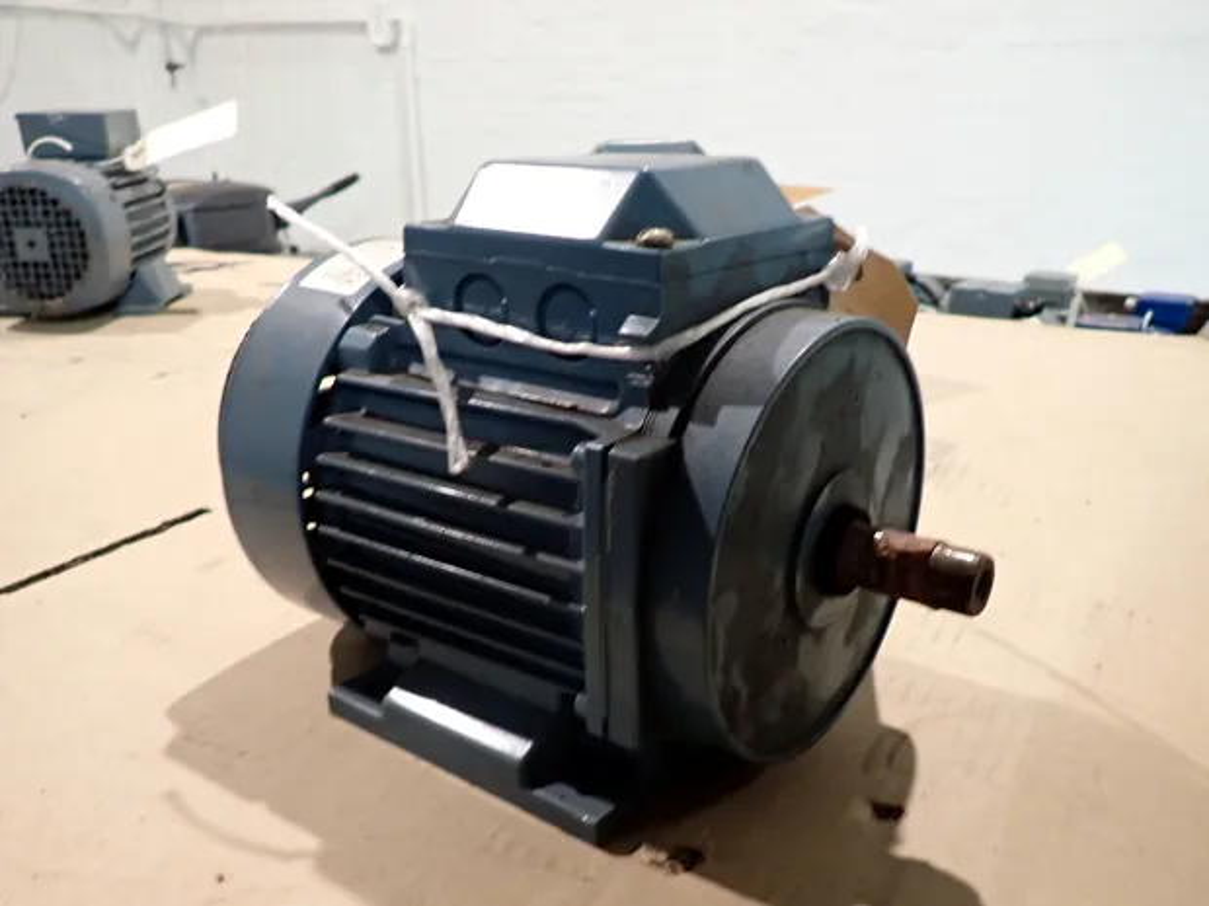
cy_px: 453
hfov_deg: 69.4
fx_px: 873
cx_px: 604
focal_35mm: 25
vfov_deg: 54.9
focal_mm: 4.5
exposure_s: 1/30
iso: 400
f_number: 2
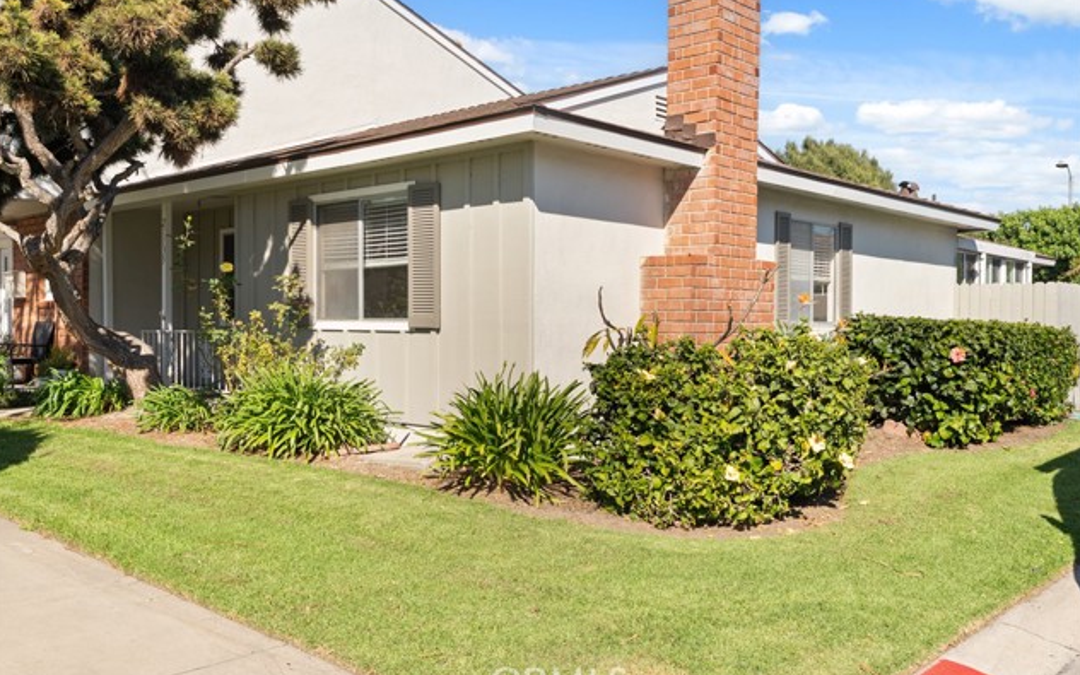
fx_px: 942
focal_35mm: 32
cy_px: 343
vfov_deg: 39.4
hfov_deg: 59.7
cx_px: 538
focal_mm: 31
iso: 320
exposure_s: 1/160
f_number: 9
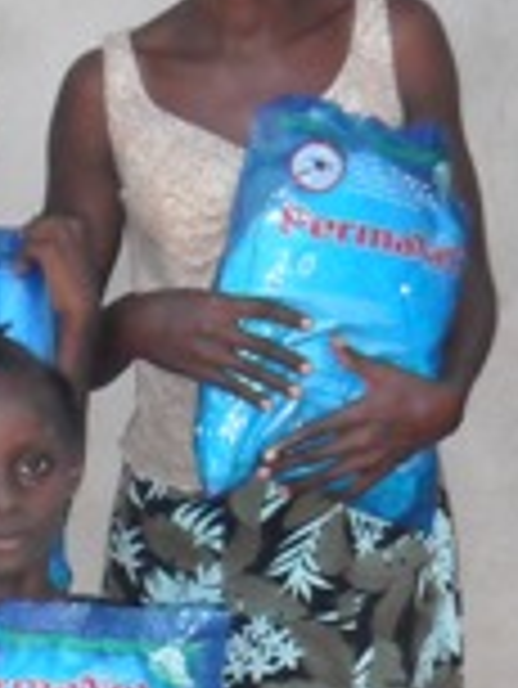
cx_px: -52
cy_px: 787
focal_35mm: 121
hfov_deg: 12.1
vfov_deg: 15.8
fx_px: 2411
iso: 400
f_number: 4
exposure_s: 1/45
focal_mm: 6.6
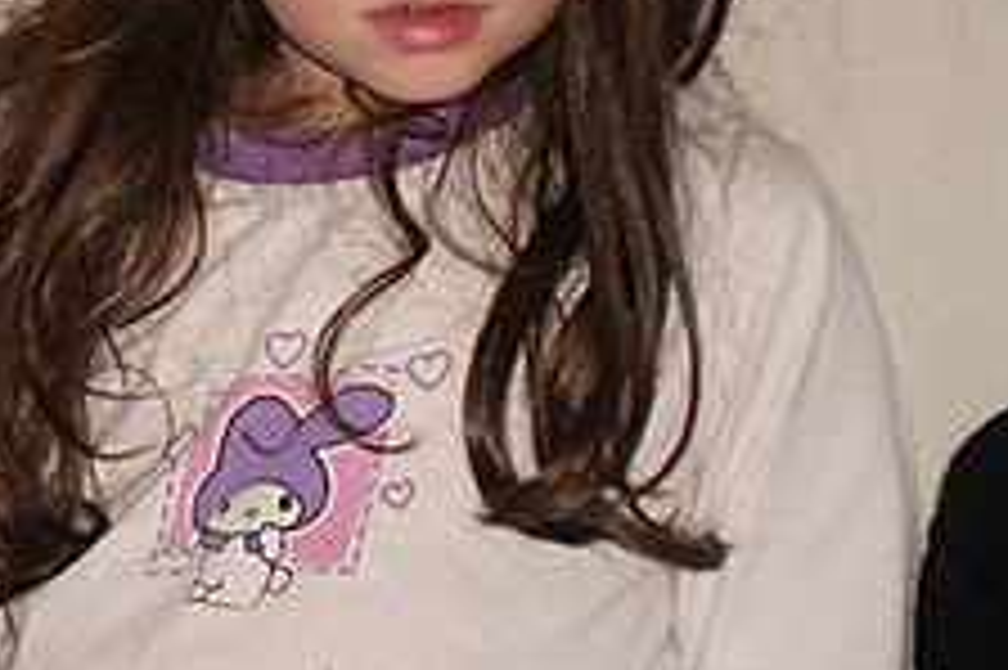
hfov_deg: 18.6
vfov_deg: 12.8
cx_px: -22
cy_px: 256
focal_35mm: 107
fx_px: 2994
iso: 125
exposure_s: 1/30
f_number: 3.1
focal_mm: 6.3
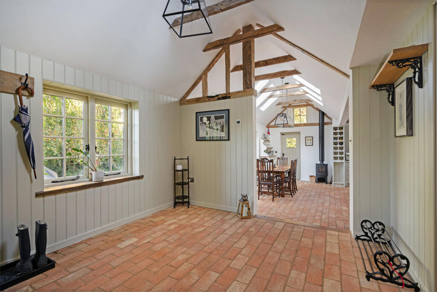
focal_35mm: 16
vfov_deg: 73.8
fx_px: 194
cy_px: 146
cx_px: 218
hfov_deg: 96.7
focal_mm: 16
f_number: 10
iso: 640
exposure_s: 1/6
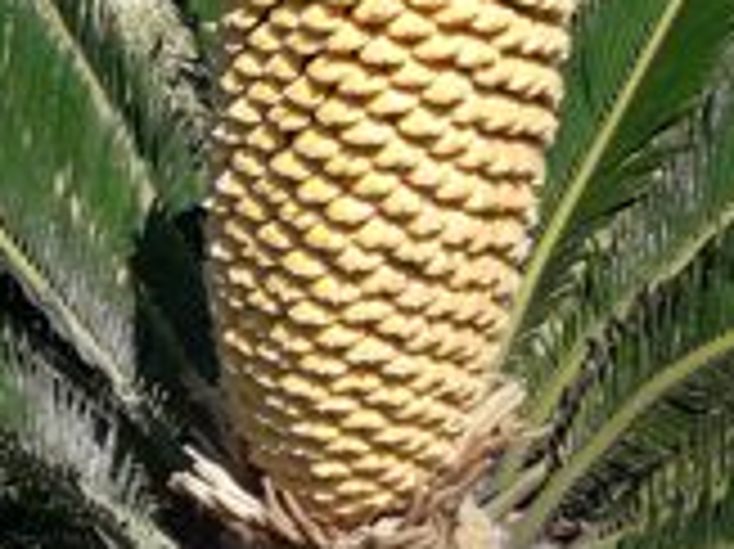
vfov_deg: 23.3
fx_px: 1314
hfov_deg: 30.8
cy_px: 122
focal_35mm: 62
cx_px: 203
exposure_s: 1/1767
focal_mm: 3.7
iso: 40
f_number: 1.9
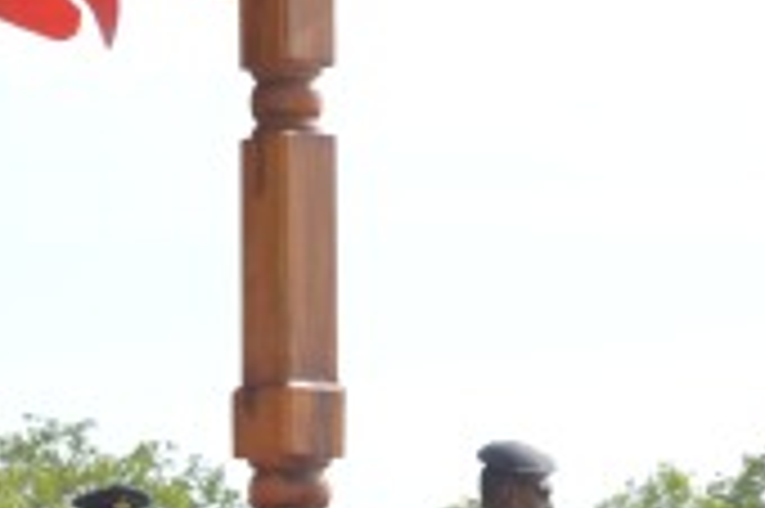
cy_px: 634
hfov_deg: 11.9
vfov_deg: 8.0
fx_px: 3588
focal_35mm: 169
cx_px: -207
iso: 200
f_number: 9
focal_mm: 32
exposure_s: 1/160
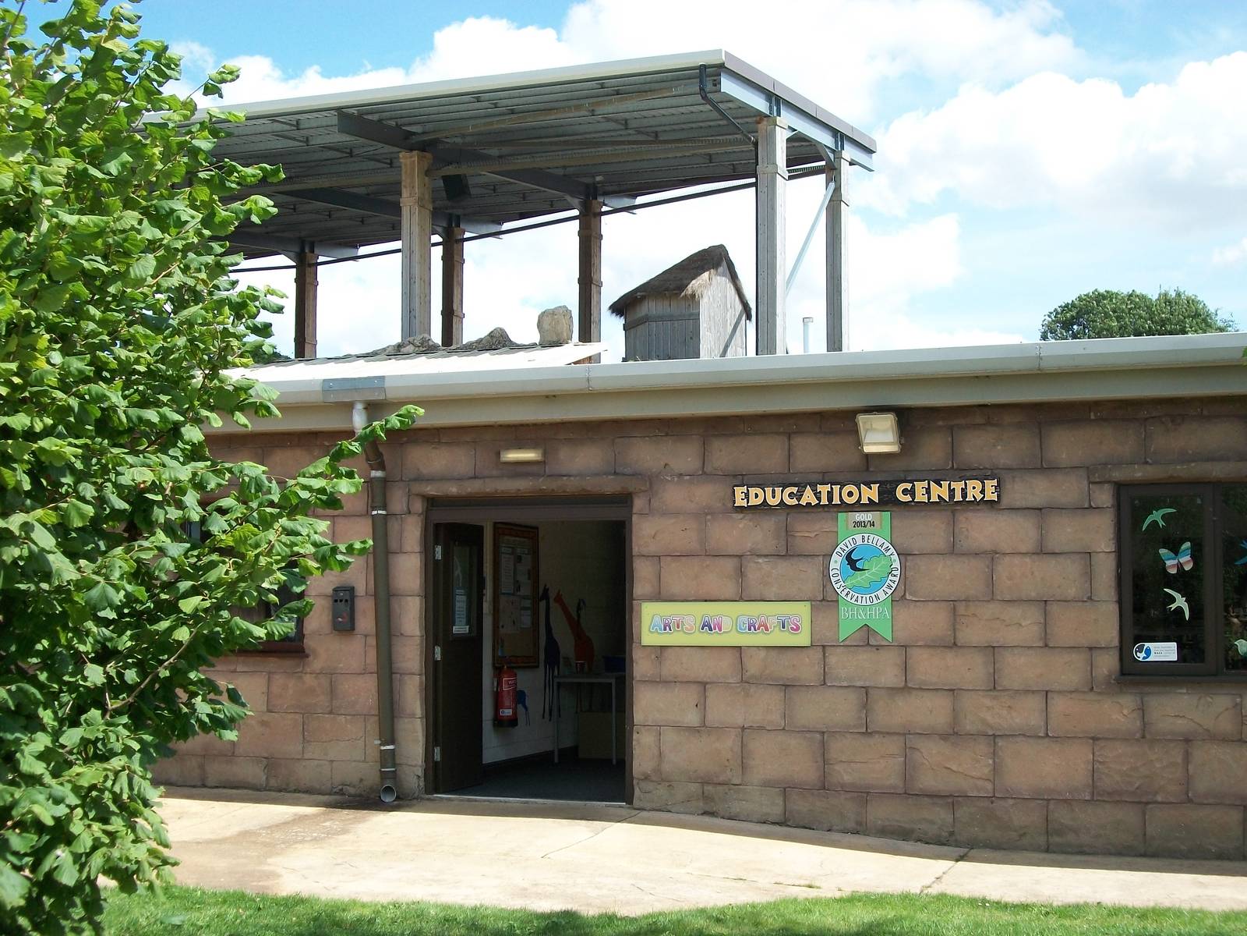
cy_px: 468
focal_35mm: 50
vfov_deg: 29.1
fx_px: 1801
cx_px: 624
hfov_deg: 38.2
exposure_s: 1/500
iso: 80
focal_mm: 8.8
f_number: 3.6
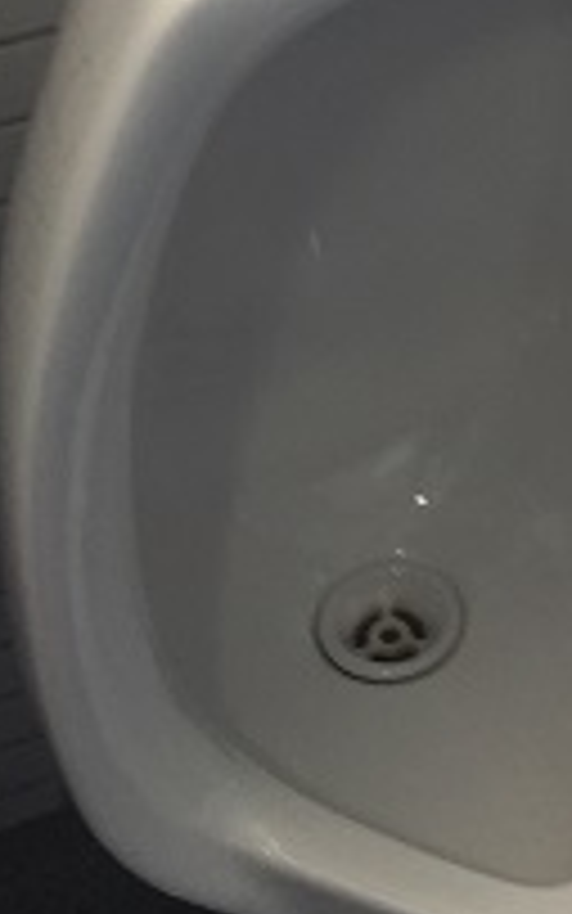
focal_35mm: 97
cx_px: 802
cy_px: -135
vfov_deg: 20.3
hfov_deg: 12.9
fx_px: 2418
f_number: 2.2
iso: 32
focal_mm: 4.15
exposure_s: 1/40
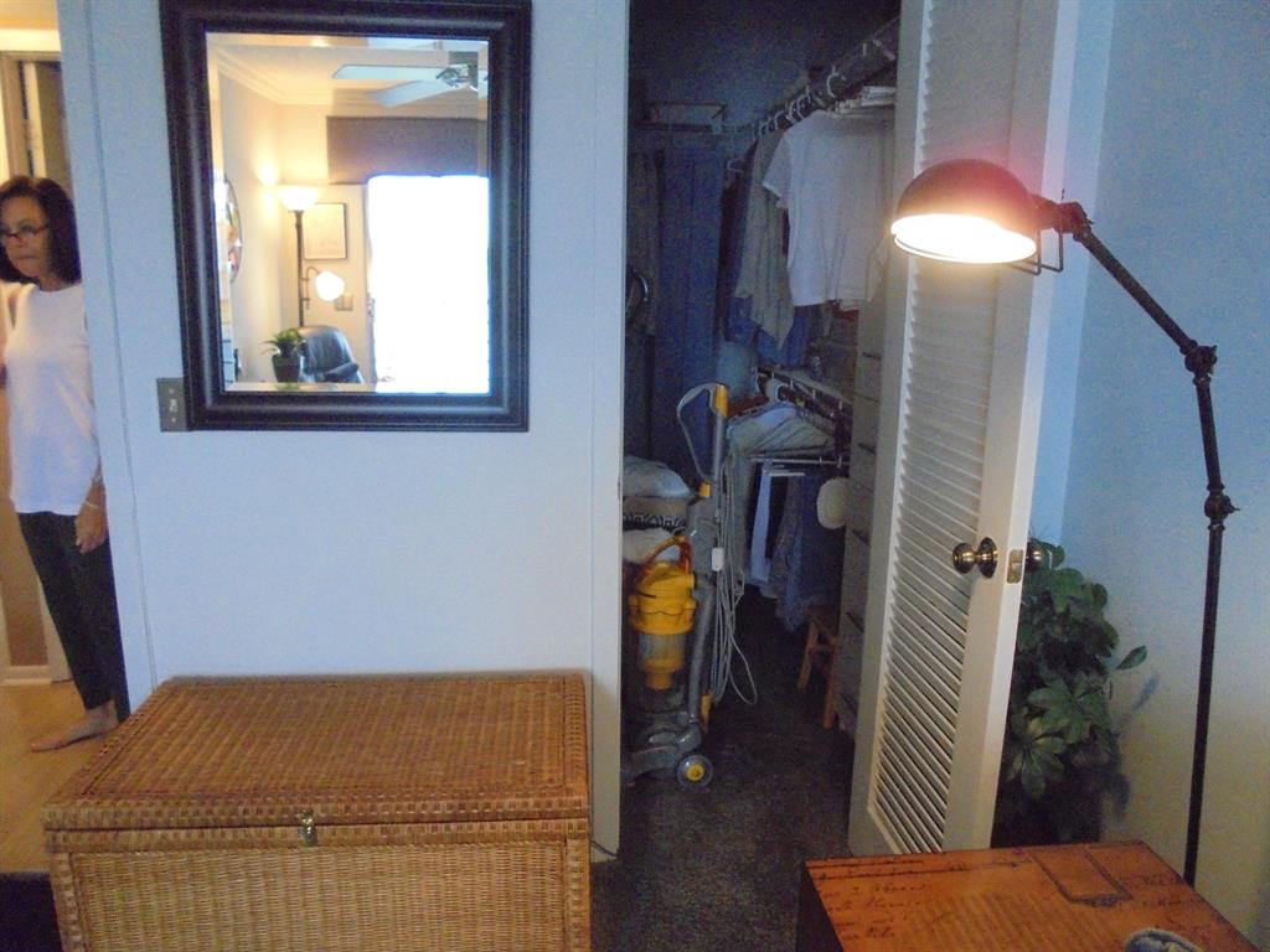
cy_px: 476
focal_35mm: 26
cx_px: 635
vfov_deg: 53.1
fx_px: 954
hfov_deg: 67.3
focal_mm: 4.6
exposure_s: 1/30
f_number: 3.5
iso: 800
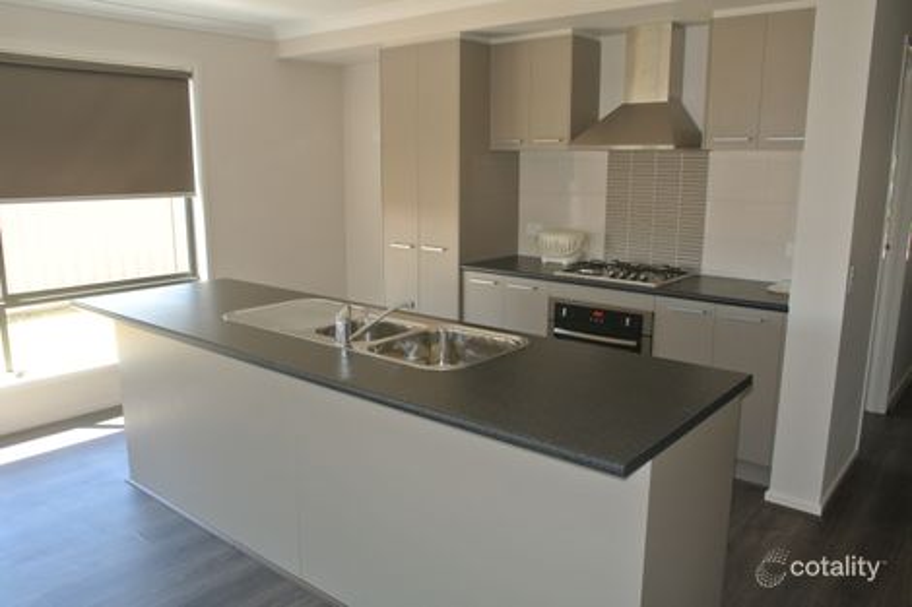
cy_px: 304
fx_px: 684
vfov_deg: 47.9
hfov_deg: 67.4
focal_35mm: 27
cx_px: 456
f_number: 5
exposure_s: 1/60
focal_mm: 10
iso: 200
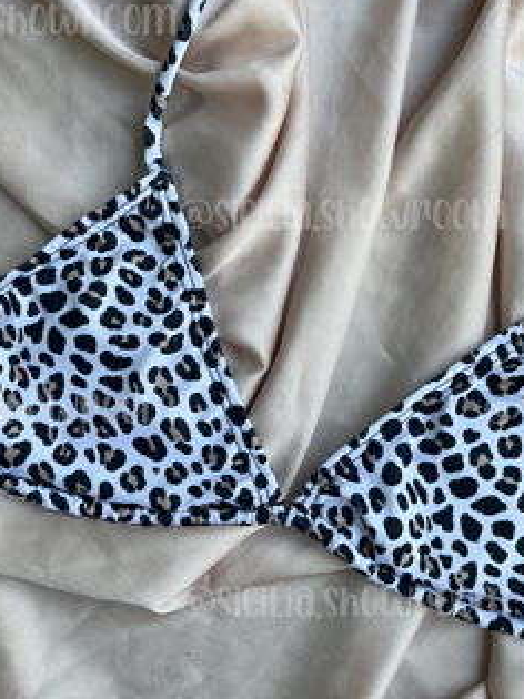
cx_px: 291
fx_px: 889
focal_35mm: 44
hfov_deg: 32.8
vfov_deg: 42.8
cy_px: 403
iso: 50
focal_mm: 5.1
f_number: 1.6
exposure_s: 1/122
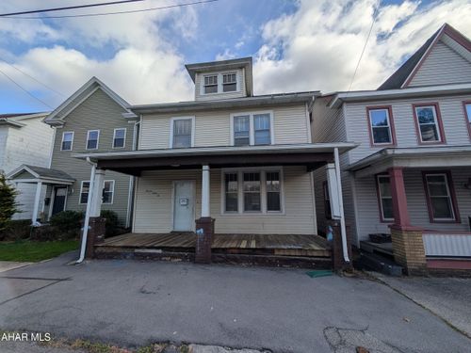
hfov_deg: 110.5
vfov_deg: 94.5
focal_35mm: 12
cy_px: 176
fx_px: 163
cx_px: 236
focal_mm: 2.02
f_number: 1.7
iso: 29
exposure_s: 1/2660
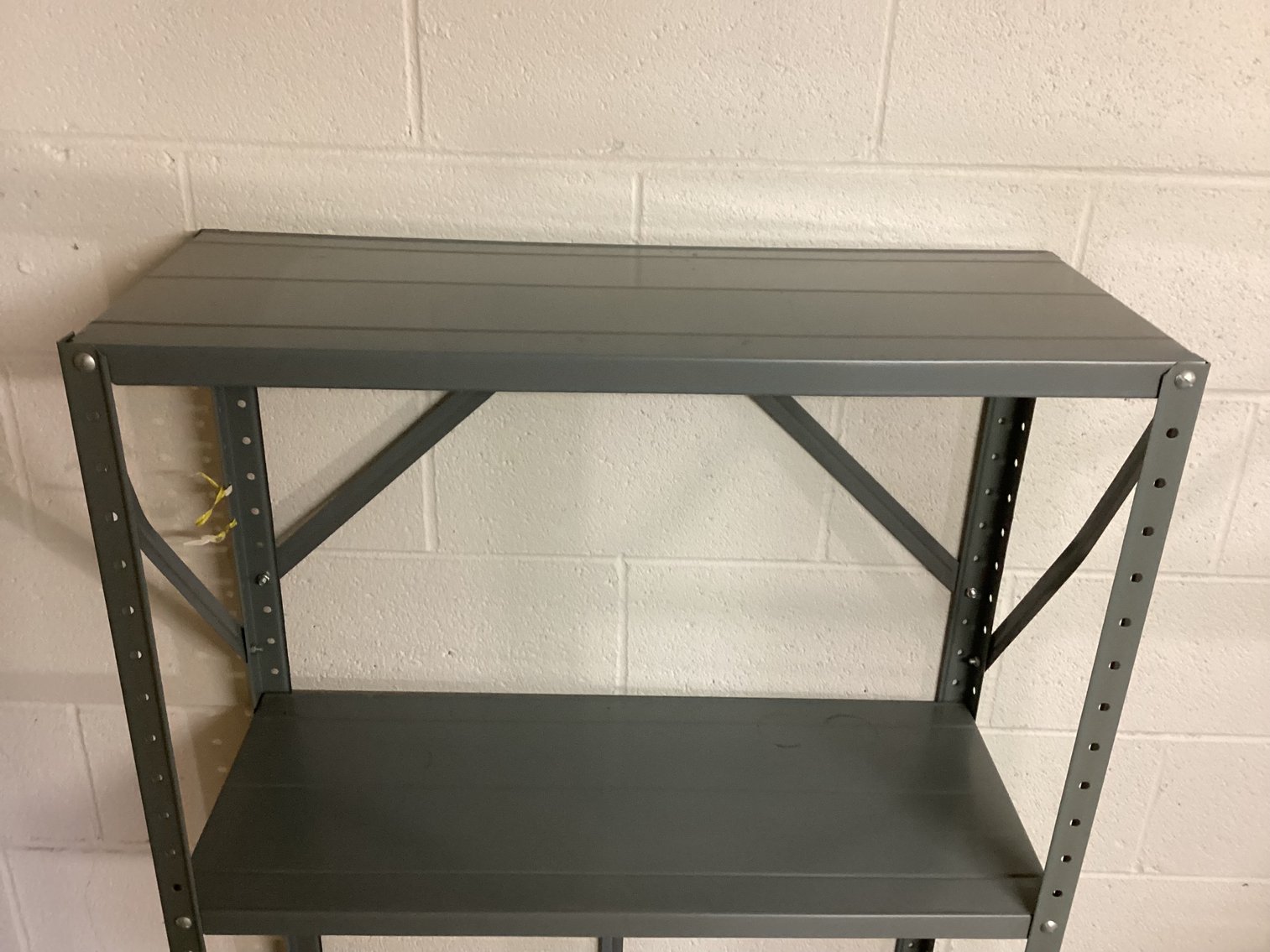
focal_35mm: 31
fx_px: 1137
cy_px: 476
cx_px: 635
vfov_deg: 45.4
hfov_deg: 58.3
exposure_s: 1/40
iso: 320
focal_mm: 3.3
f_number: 2.4
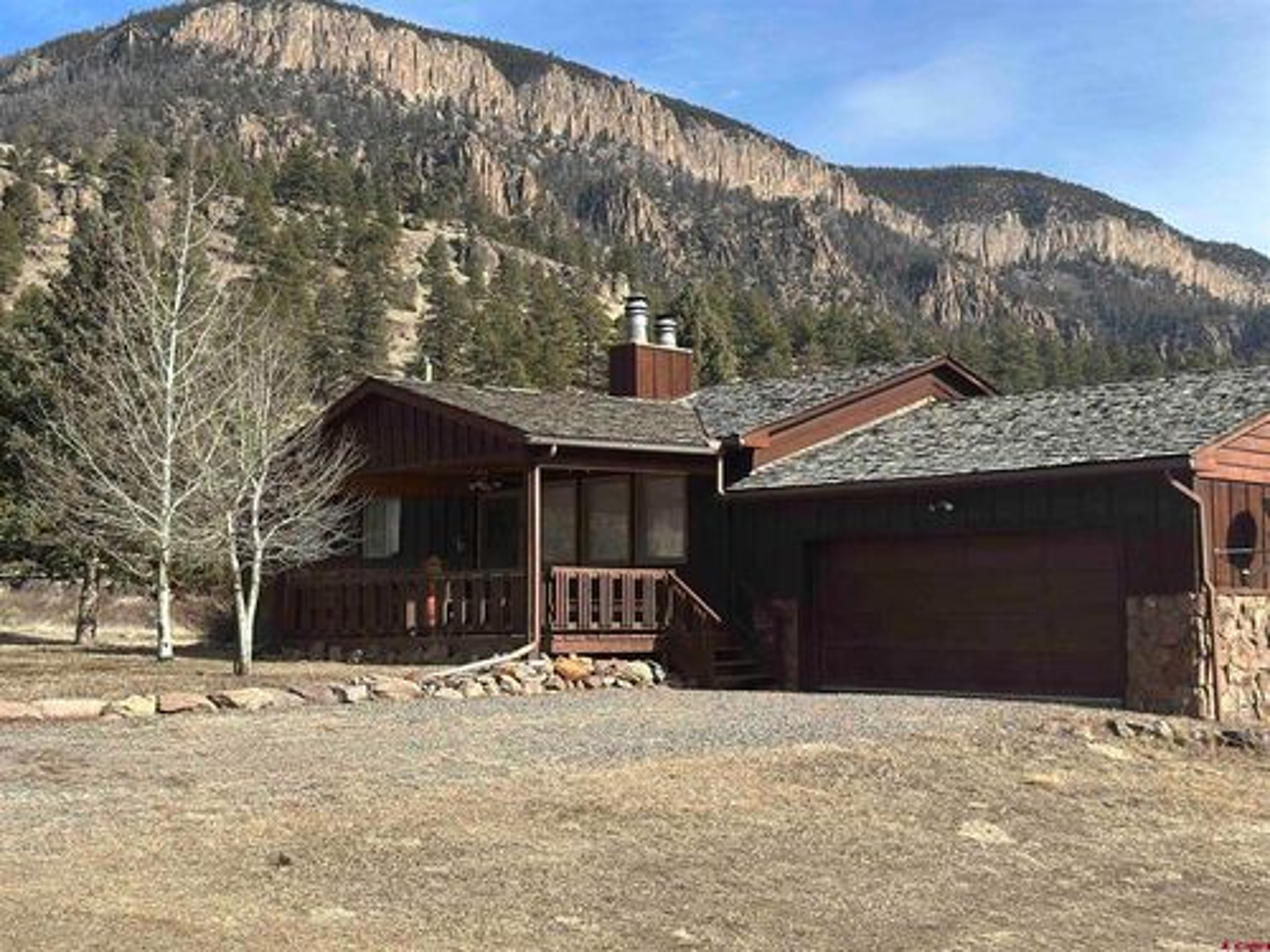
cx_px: 635
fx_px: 1761
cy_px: 476
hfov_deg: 39.7
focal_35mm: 48
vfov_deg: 30.3
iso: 80
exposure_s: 1/3257
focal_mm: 6.86
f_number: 1.78
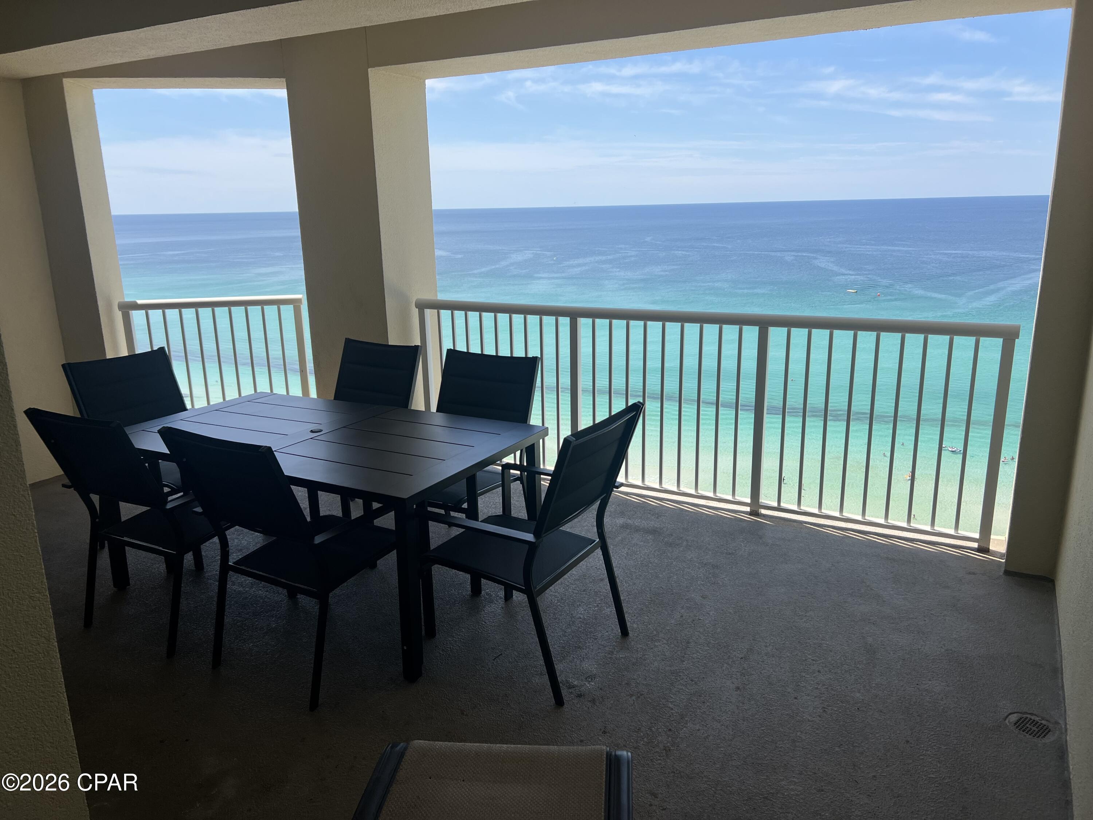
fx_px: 821
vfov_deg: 53.1
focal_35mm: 26
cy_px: 410
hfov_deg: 67.3
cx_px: 546
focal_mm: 5.7
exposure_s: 1/3968
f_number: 1.5
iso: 50
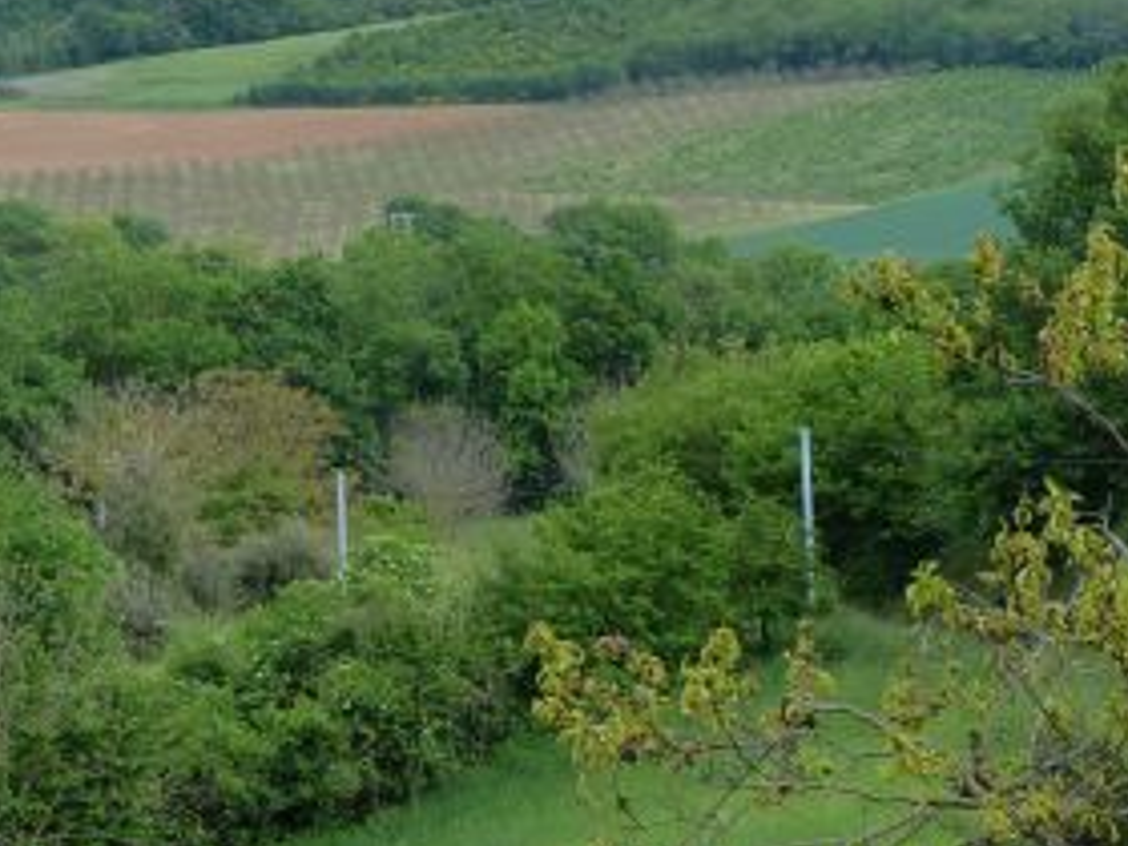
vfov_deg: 7.2
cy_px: 111
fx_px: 6745
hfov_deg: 9.5
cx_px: 145
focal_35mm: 207
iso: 160
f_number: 4
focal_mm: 20.9
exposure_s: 1/500
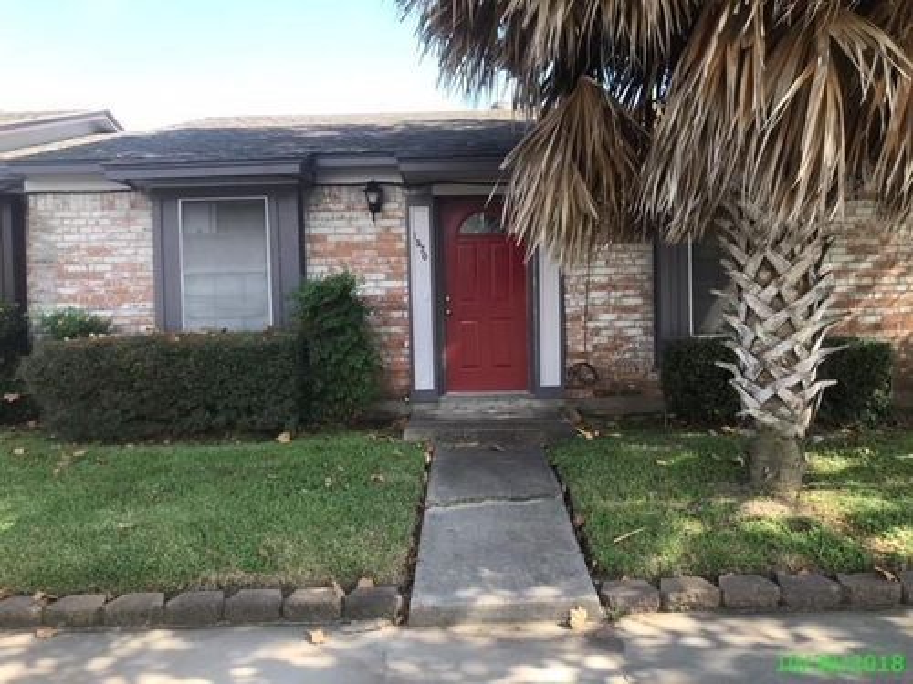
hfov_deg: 63.4
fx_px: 739
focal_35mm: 28
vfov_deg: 49.7
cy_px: 342
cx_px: 456
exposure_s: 1/392
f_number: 1.8
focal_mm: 3.99
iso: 20
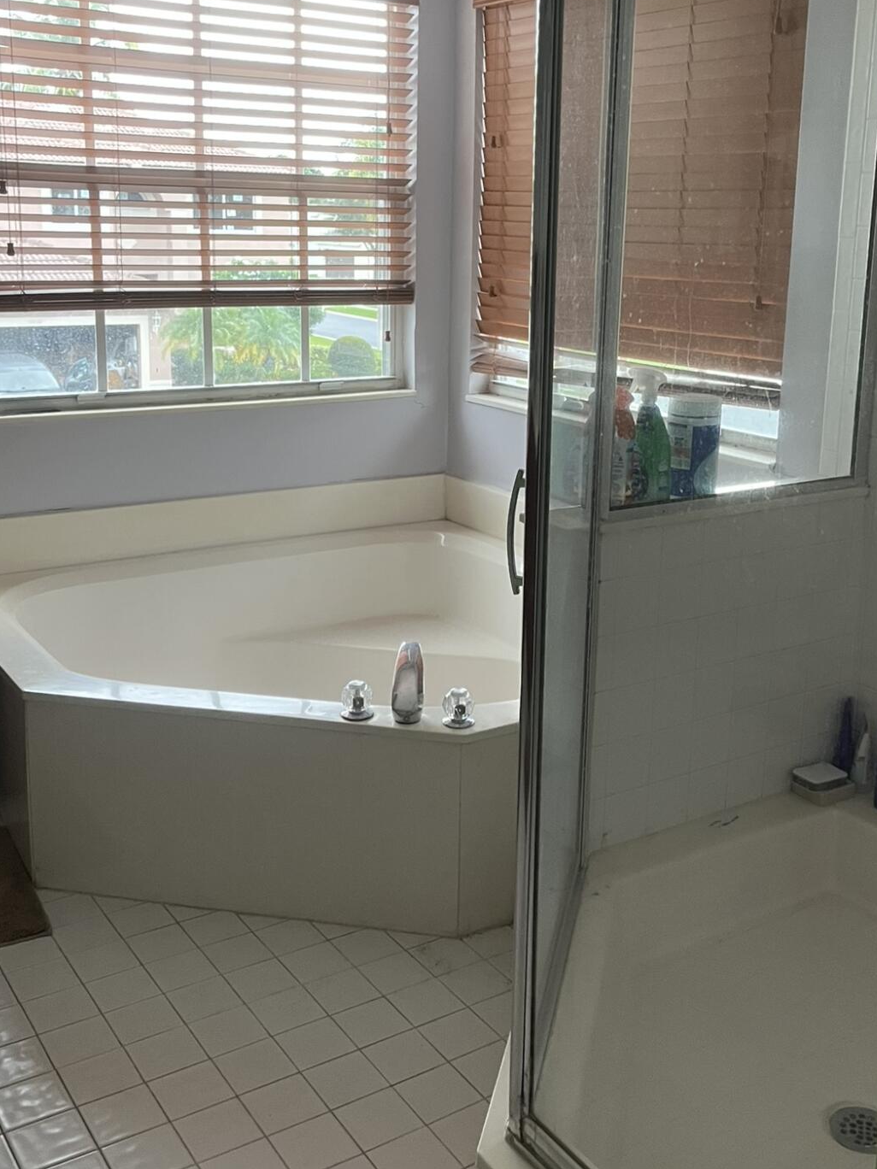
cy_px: 473
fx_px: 1284
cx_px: 515
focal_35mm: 38
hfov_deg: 37.6
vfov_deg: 48.7
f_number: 1.6
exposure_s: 1/60
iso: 250
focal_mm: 5.1
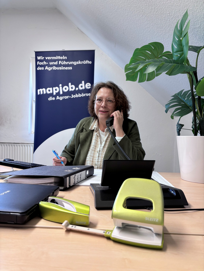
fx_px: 204
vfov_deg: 67.3
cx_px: 102
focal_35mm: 26
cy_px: 136
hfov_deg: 53.1
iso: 80
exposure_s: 1/50
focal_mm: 5.96
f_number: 1.6
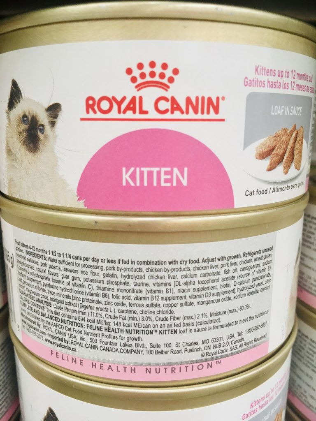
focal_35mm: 29
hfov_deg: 48.2
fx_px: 353
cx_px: 158
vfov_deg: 61.7
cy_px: 210
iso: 80
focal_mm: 4.15
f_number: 2.2
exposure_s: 1/30
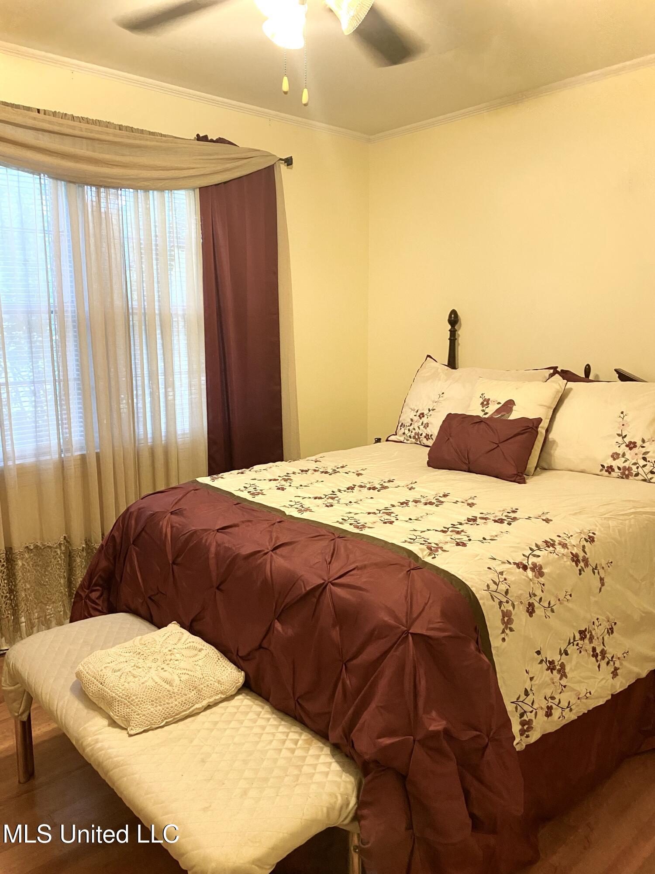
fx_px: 656
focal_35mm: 26
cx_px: 328
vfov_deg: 67.3
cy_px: 437
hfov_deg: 53.1
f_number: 1.8
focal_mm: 4.25
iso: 320
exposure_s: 1/60
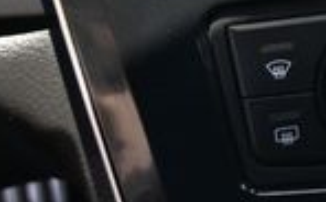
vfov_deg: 7.7
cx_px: 608
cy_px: -261
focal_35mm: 159
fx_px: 1411
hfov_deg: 12.0
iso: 560
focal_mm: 24
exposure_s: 1/125
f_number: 4.2
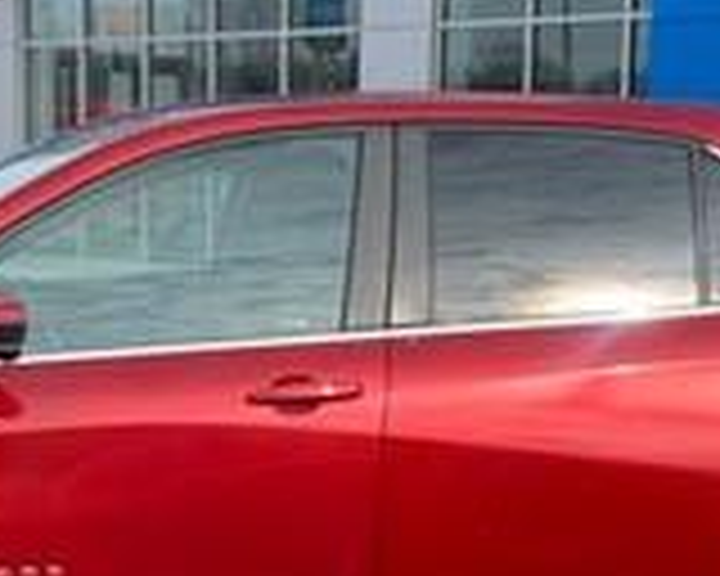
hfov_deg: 23.7
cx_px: 238
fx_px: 1705
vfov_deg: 19.1
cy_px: 378
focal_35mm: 80
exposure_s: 1/1585
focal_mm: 4.25
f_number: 1.8
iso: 25
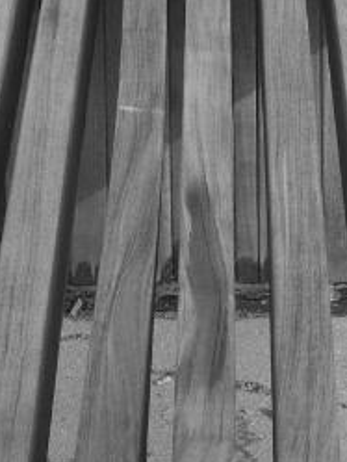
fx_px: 3833
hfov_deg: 5.2
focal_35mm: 287
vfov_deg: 6.9
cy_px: 24
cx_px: 182
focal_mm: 15.3
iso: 64
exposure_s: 1/273
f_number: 4.7
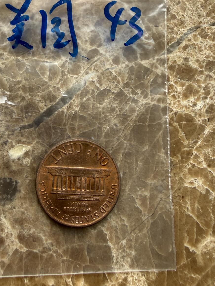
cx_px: 76
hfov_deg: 38.3
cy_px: 93
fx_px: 306
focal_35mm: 37
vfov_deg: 49.2
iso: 40
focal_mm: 2.22
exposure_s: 1/159
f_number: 2.2
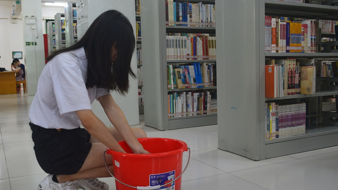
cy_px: 104
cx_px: 168
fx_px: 341
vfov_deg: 31.2
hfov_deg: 52.8
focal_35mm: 38
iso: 720
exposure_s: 1/15
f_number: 6.3
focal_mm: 24
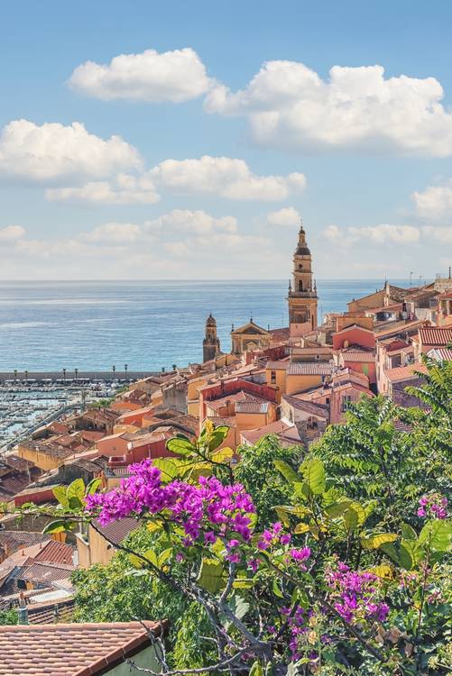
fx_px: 790
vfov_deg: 46.4
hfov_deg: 31.9
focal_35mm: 42
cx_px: 226
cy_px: 338
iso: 64
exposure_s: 1/50
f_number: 18
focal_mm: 42
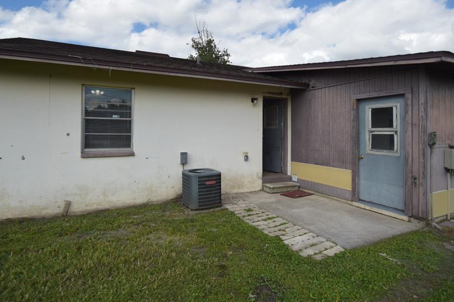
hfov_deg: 86.9
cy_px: 125
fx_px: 240
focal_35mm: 19
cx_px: 215
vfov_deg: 64.1
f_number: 3.5
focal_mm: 10
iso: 200
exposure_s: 1/2000
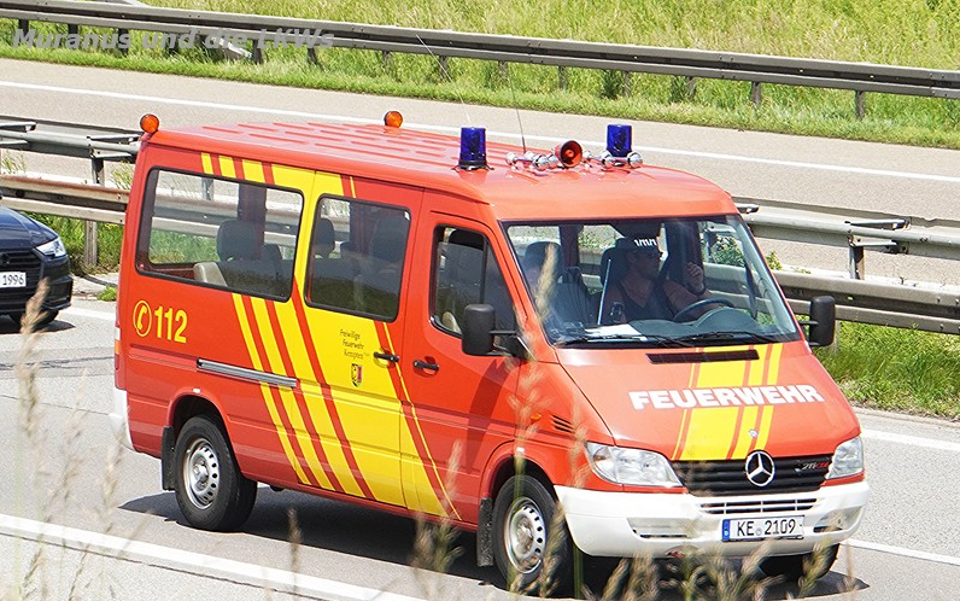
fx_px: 3408
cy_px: 320
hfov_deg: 16.0
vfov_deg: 10.1
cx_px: 481
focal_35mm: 130
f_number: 6.3
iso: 400
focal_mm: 84.8
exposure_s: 1/1250
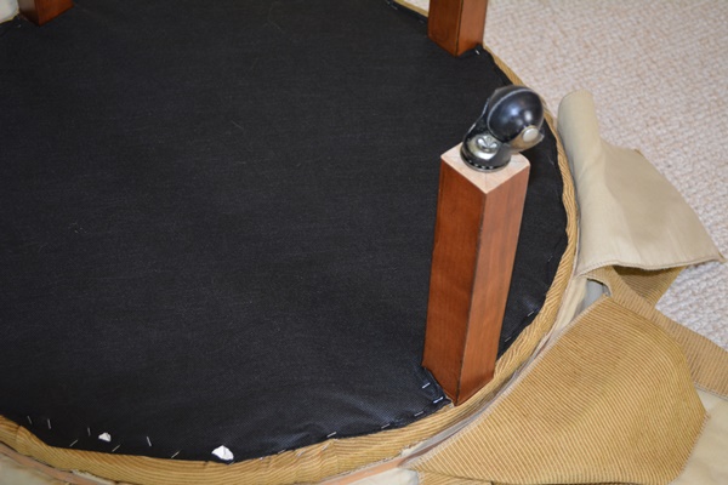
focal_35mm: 57
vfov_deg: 23.8
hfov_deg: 35.1
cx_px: 364
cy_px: 242
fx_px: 1153
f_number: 5
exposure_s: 1/60
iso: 1100
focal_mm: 38
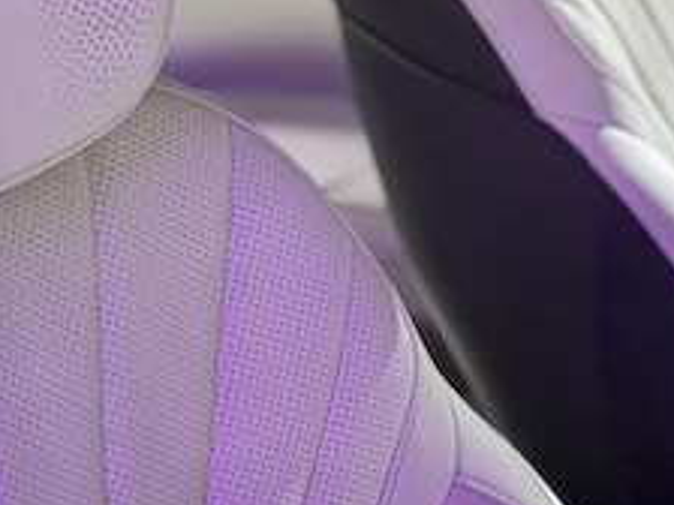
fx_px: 2083
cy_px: 565
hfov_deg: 17.9
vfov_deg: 13.5
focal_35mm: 107
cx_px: 677
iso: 400
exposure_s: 1/60
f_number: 1.78
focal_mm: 6.76
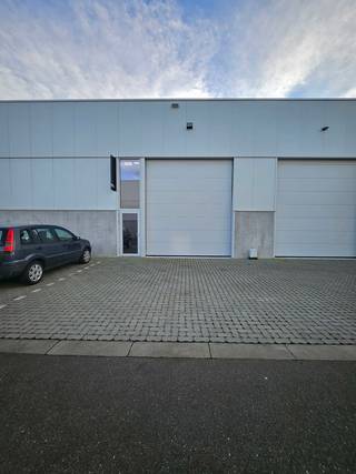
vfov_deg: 106.2
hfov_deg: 89.9
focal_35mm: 13
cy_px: 237
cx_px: 178
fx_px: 178
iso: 32
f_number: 2.2
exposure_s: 1/347
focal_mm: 1.7
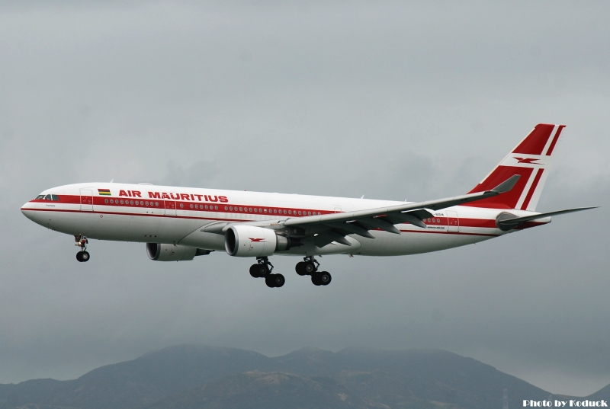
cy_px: 204
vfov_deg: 3.8
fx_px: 6112
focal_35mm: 360
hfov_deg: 5.7
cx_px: 305
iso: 200
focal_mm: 240
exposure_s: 1/800
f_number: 7.1
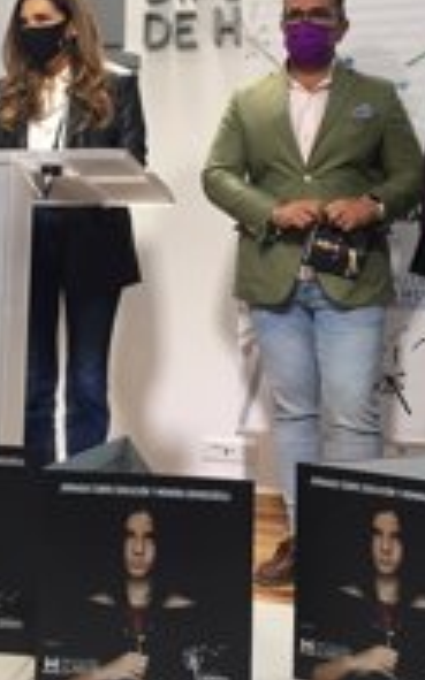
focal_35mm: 54
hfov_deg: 23.8
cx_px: 142
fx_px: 1001
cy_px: 178
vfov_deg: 36.7
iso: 50
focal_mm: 4.15
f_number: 2.2
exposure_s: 1/30
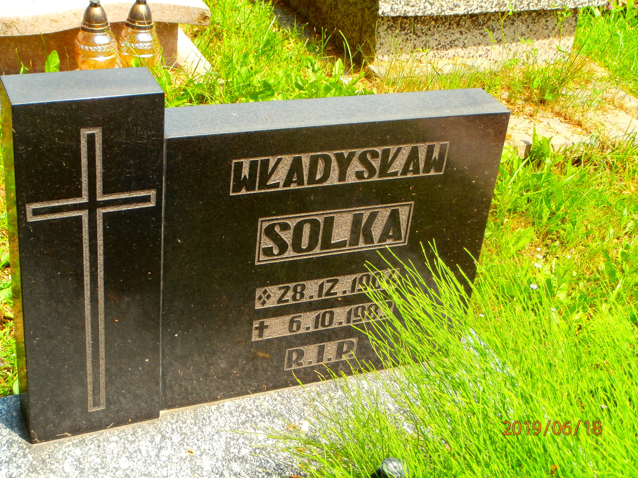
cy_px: 239
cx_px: 319
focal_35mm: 57
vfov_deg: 25.7
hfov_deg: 33.8
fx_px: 1051
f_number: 4.5
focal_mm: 10.11
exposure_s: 1/250
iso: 100
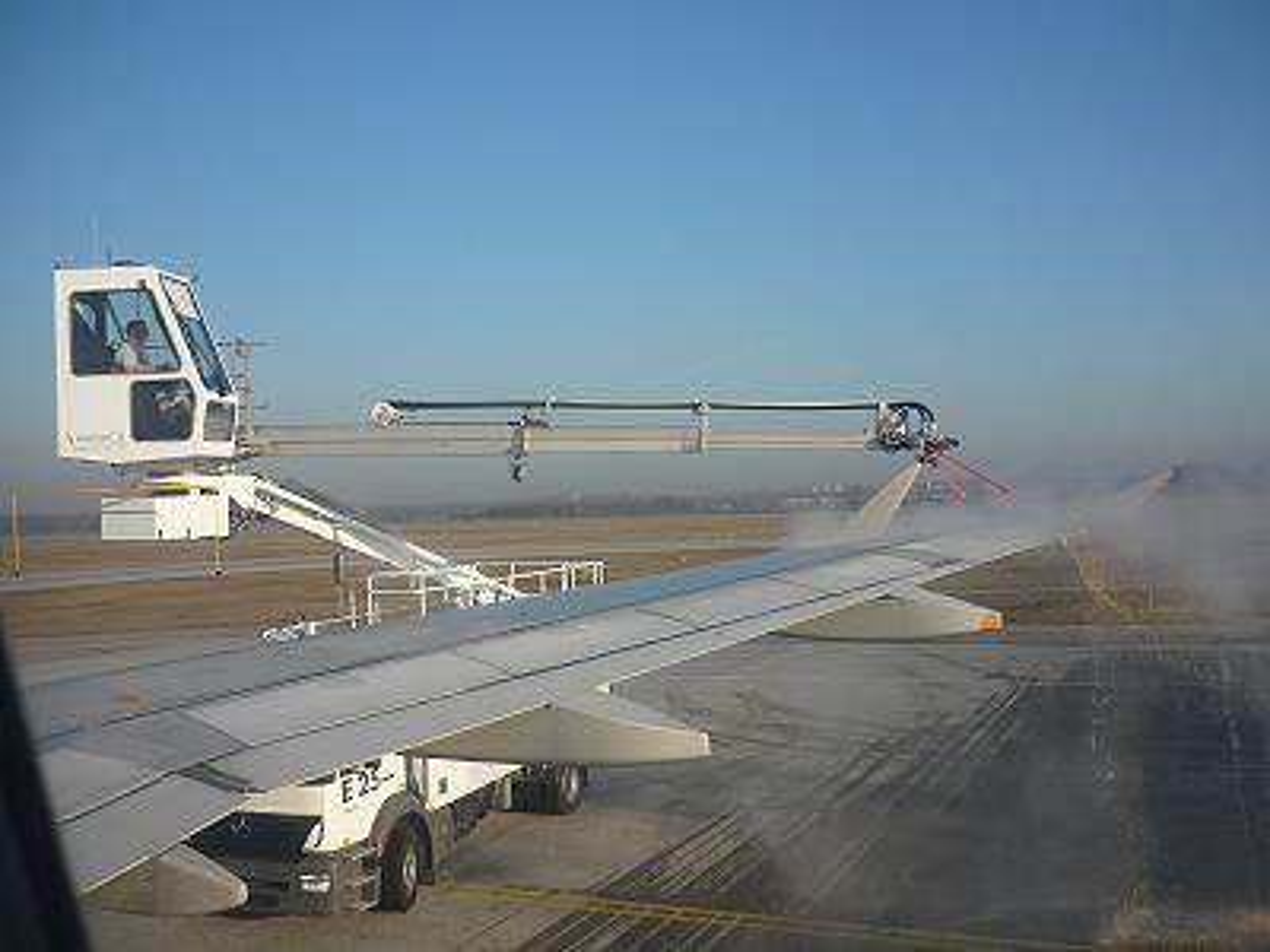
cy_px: 476
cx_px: 635
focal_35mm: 33
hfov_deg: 55.4
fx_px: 1211
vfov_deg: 42.9
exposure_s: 1/125
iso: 100
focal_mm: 5.5
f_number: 8
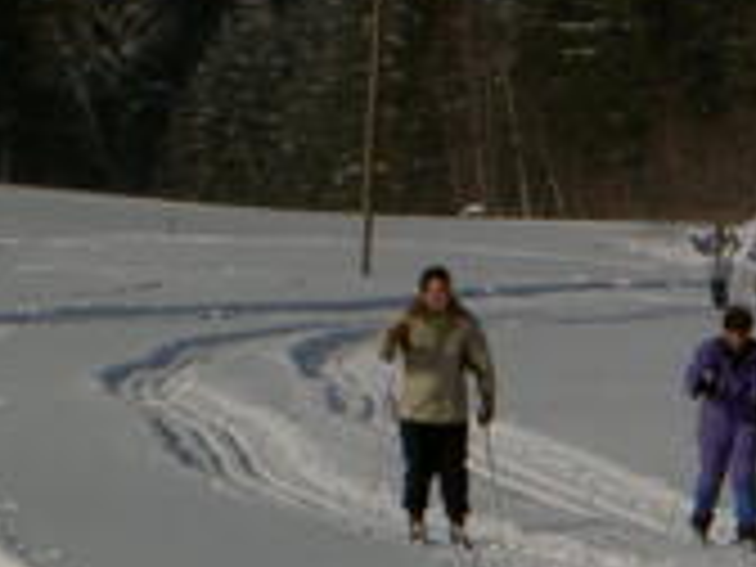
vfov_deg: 3.7
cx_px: 1303
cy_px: 634
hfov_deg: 4.8
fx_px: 8867
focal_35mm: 406
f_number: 8.3
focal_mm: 24
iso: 100
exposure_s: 1/769
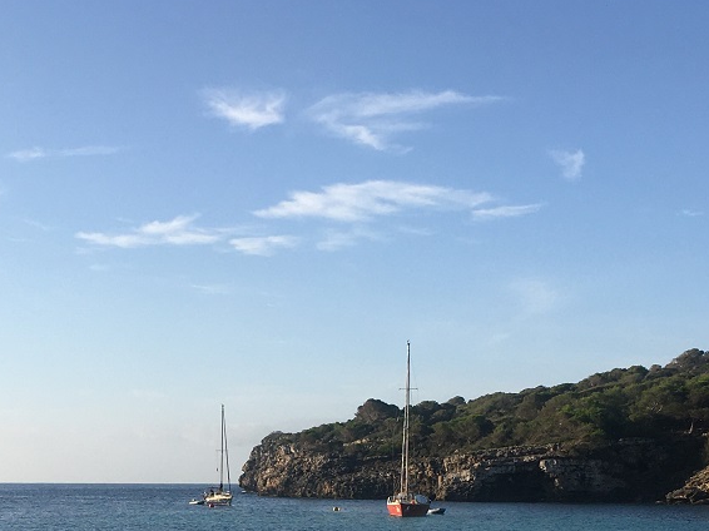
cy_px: 577
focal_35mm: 70
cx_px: 267
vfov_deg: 20.1
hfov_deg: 27.7
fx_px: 1433
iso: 25
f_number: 2.2
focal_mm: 4.15
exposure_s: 1/1603
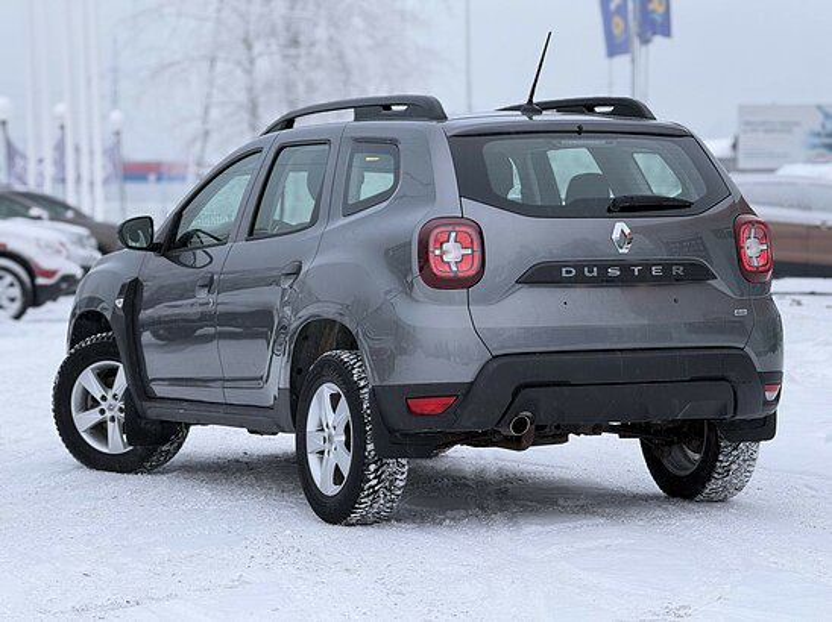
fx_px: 2882
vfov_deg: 12.3
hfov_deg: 16.4
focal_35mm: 120
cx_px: 416
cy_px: 311
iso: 100
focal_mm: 15.66
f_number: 2.8
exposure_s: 1/99
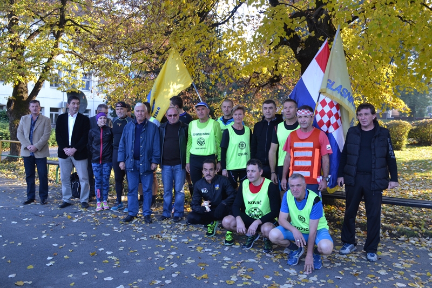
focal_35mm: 30
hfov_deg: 61.9
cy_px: 144
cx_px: 216
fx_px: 360
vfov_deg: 43.6
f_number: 5.6
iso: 400
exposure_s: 1/125
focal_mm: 20
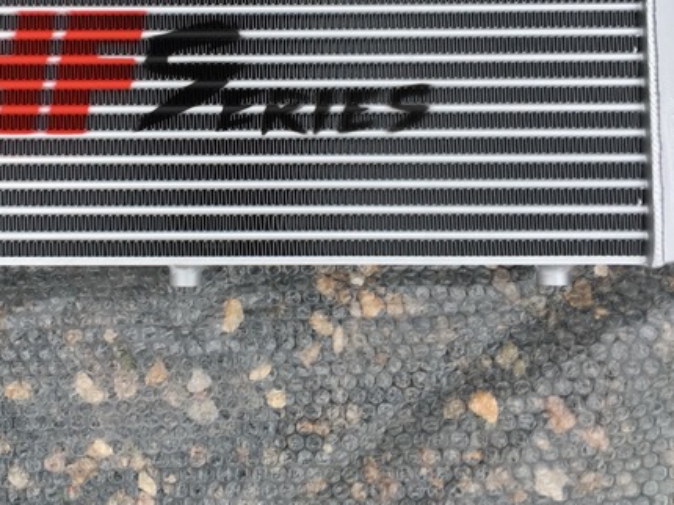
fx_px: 1051
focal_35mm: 54
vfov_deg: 26.4
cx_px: 193
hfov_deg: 35.0
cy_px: 91
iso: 40
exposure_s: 1/100
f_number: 2.2
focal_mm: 4.15
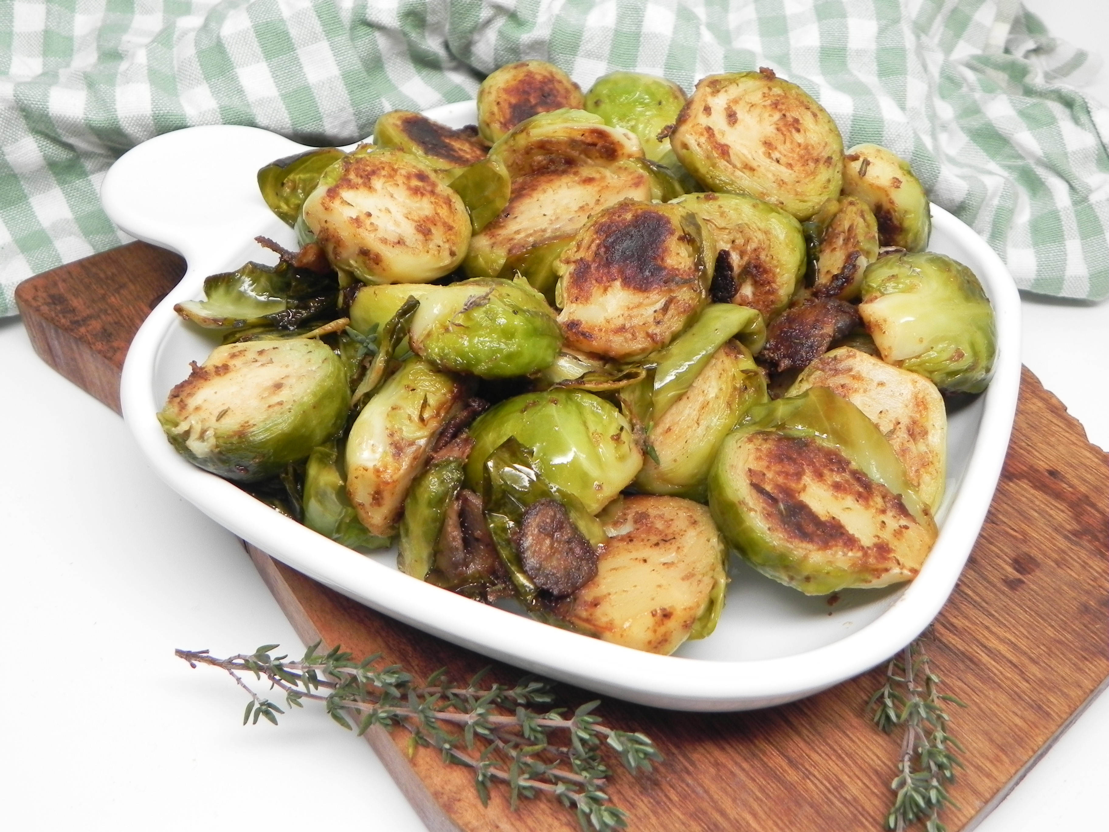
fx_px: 1057
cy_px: 416
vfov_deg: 42.9
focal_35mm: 33
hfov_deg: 55.4
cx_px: 554
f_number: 2.8
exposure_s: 1/33.4
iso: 160
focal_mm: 5.9
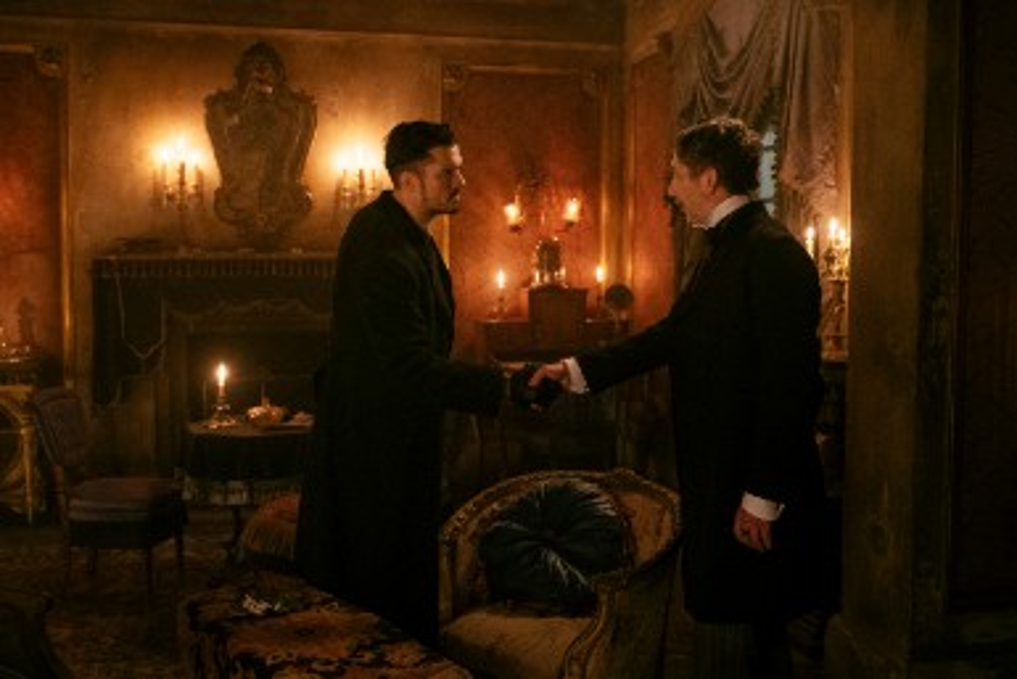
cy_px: 340
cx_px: 508
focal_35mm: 33
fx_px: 933
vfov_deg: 40.0
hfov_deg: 57.2
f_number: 3.6
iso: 6400
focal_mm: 22
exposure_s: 1/60
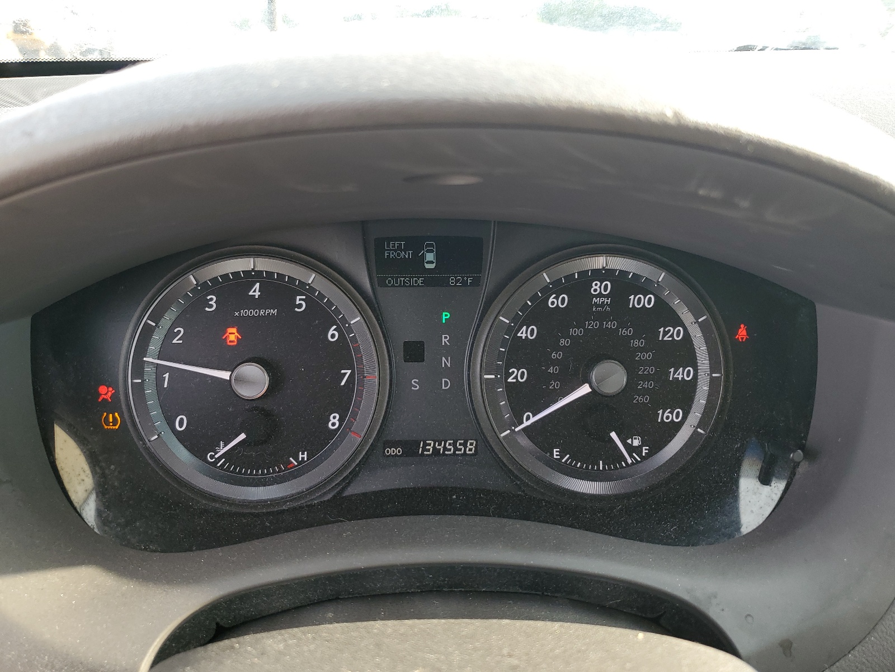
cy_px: 336
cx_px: 448
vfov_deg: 53.1
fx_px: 672
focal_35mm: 26
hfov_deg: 67.3
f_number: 1.5
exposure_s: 1/120
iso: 51
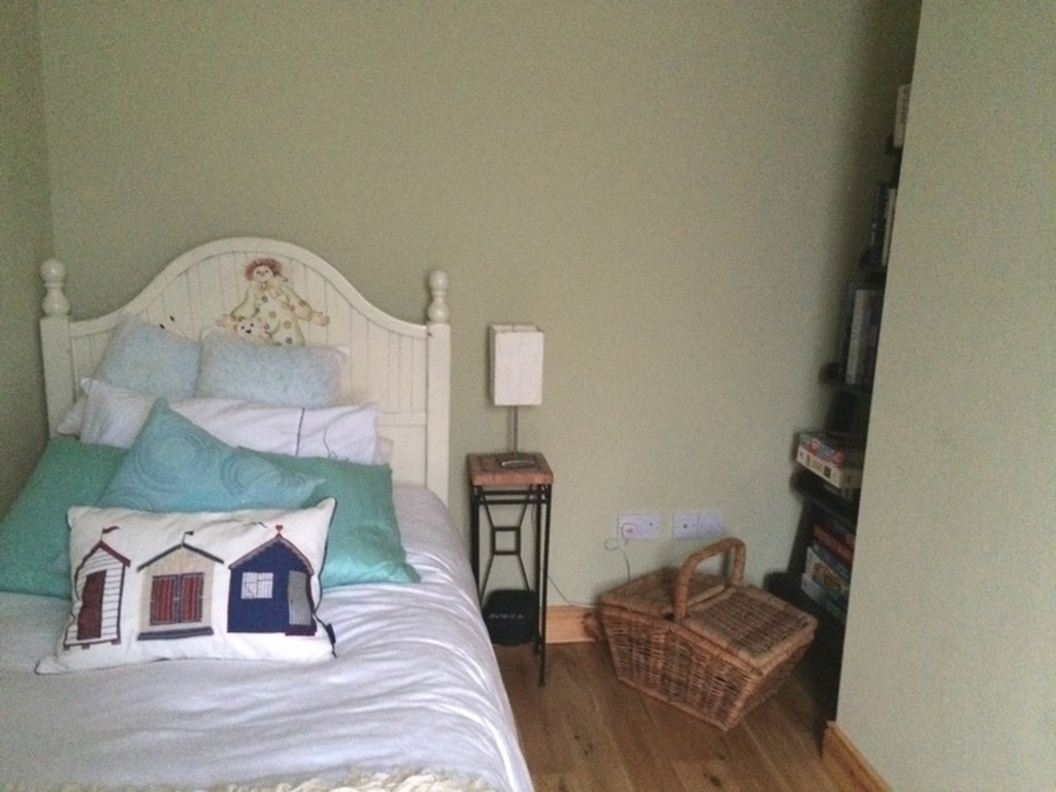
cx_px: 528
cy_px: 396
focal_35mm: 29
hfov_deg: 61.7
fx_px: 885
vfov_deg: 48.2
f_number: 2.2
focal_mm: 4.15
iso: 640
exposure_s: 1/17
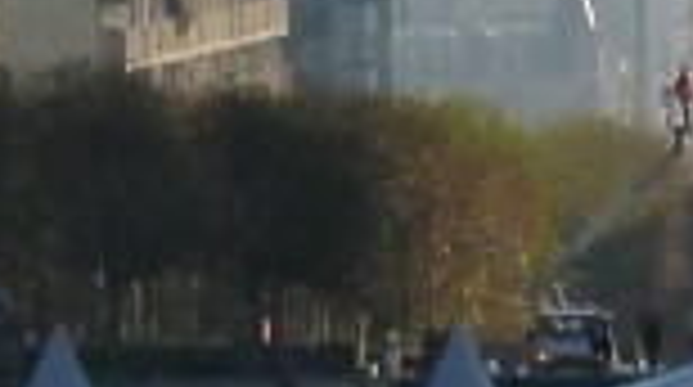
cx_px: 954
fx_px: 22508
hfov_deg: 1.8
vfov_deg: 1.0
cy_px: -756
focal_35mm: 1227
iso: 125
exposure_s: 1/800
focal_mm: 27.8
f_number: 5.6
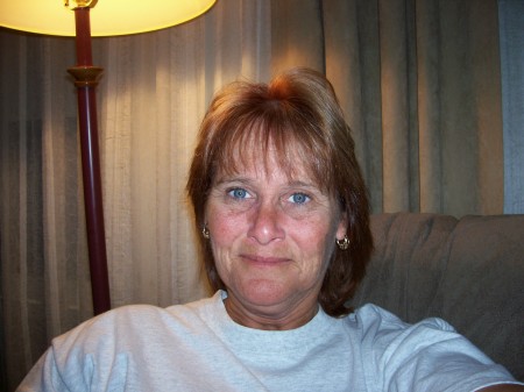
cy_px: 196
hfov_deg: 54.0
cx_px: 262
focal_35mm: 34
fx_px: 514
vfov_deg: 41.8
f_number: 2.7
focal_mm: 5.6
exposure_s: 1/64
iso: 80
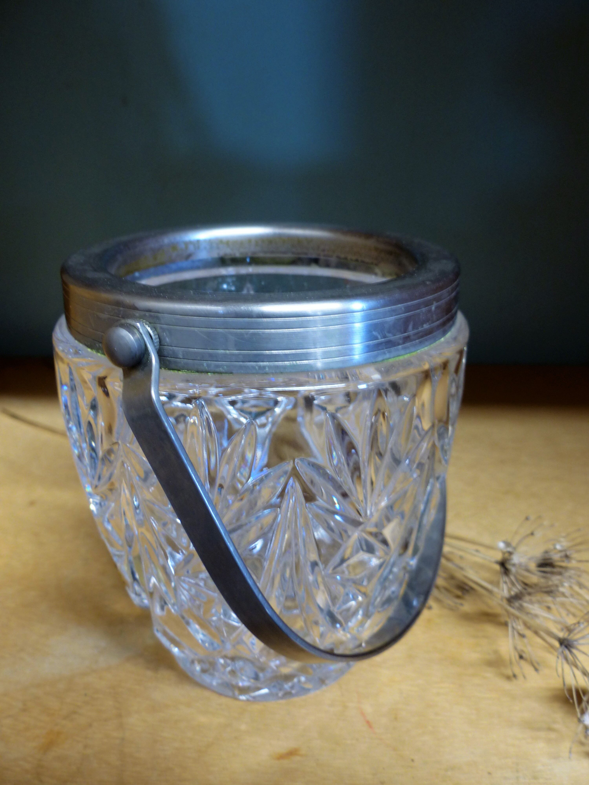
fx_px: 681
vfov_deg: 60.0
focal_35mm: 30
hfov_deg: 46.8
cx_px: 294
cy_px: 392
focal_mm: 5.4
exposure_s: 1/8
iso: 125
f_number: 2.8
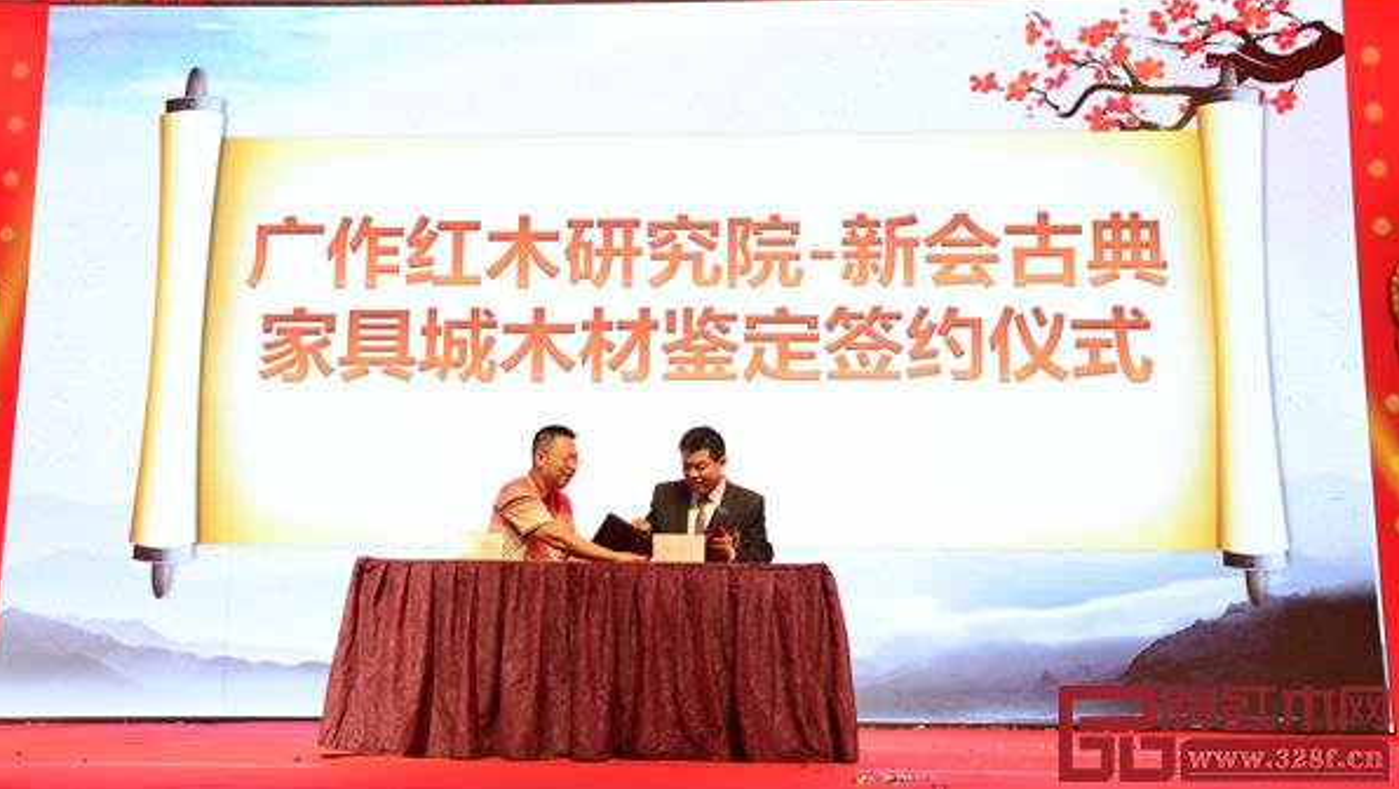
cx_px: 697
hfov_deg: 49.4
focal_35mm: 41
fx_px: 1522
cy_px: 332
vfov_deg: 29.0
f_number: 4.5
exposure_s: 1/60
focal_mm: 26
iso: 640
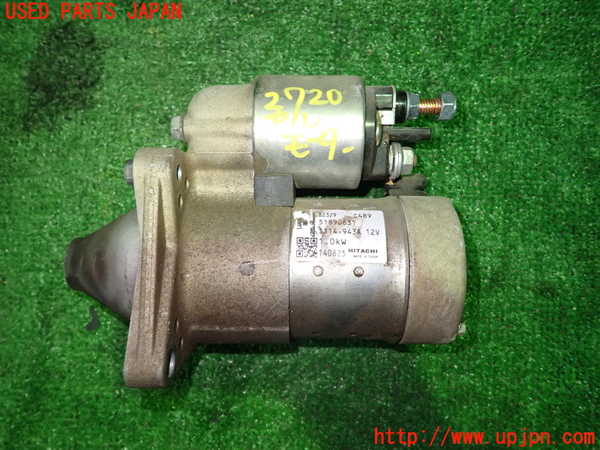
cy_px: 225
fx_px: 433
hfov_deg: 69.4
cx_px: 300
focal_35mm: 25
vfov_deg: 54.9
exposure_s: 1/30
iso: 250
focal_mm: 4.5
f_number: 2
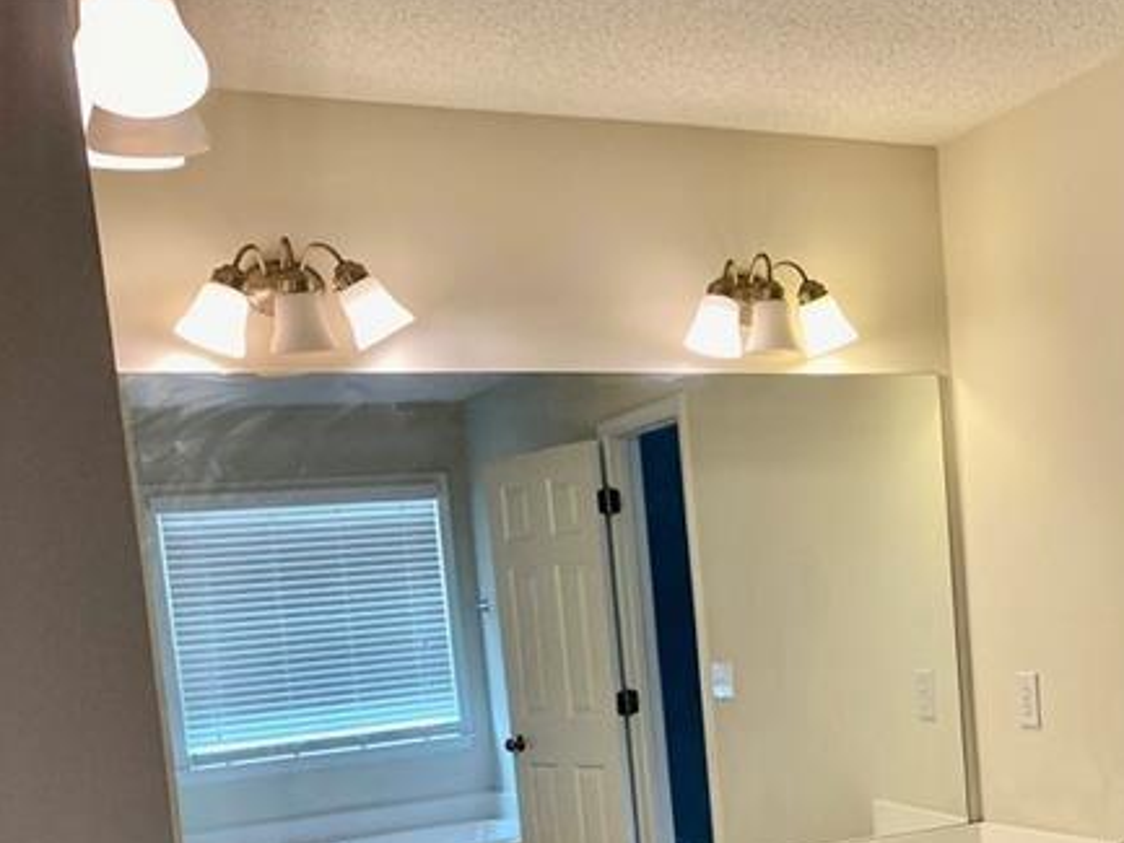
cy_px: 763
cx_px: 911
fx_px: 1559
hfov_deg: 38.1
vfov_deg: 29.0
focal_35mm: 48
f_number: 1.8
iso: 100
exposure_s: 1/120
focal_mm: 4.25
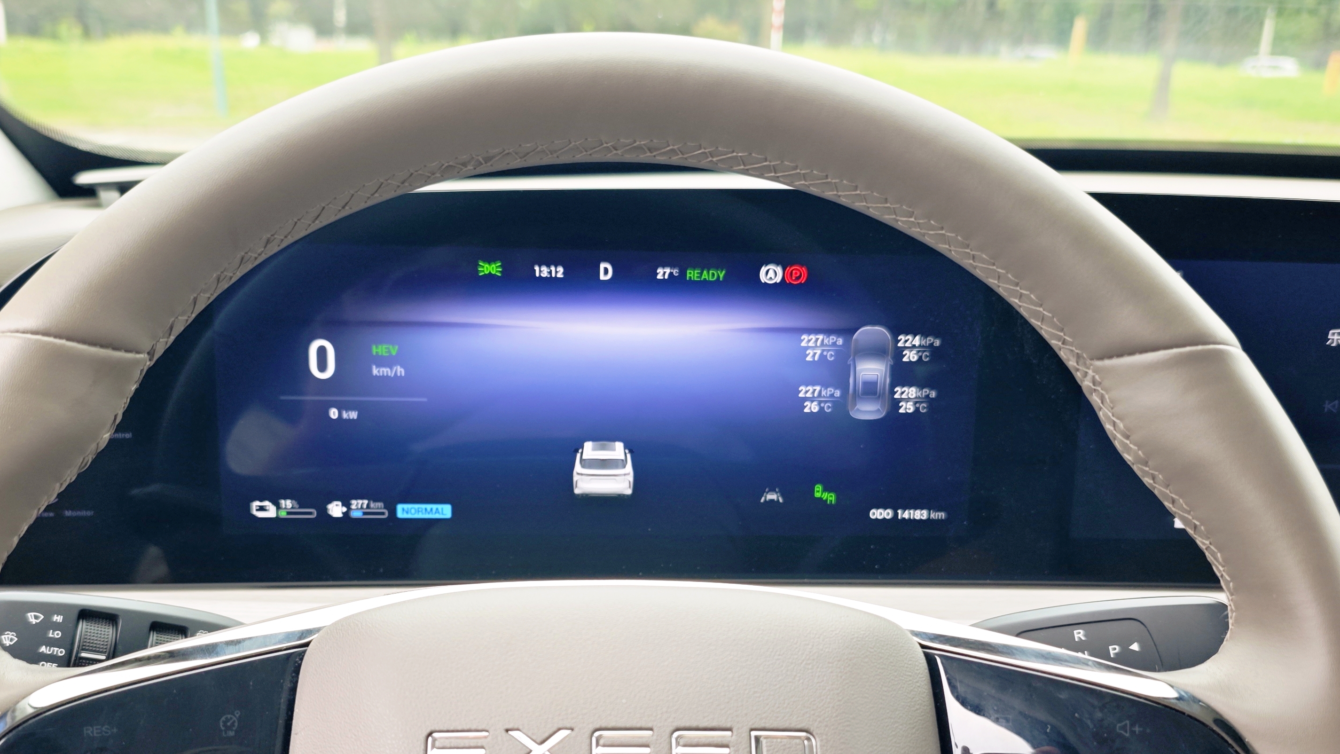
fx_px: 1279
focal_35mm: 36
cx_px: 635
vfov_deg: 32.1
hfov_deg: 55.3
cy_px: 587
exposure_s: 1/208
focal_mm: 6.55
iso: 50
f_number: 1.6
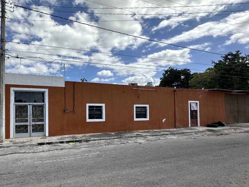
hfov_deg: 76.0
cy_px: 108
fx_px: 151
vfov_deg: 63.1
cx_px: 79
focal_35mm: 21
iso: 40
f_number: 2.2
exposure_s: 1/1072
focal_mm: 2.22
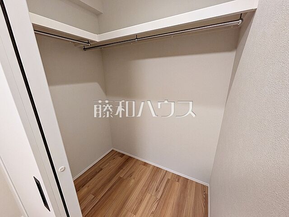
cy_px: 108
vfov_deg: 85.7
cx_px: 144
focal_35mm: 14
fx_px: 117
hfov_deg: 102.1
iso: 121
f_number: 2.2
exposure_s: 1/25
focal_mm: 1.83
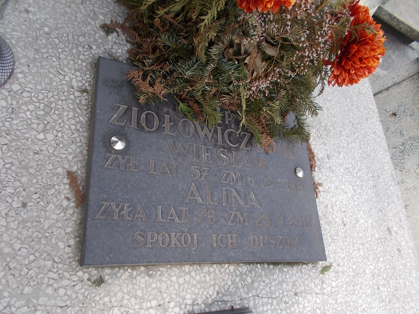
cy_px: 157
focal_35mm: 26
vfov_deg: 53.1
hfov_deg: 67.3
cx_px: 210
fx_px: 315
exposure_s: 1/400
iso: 80
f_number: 3.2
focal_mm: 4.6
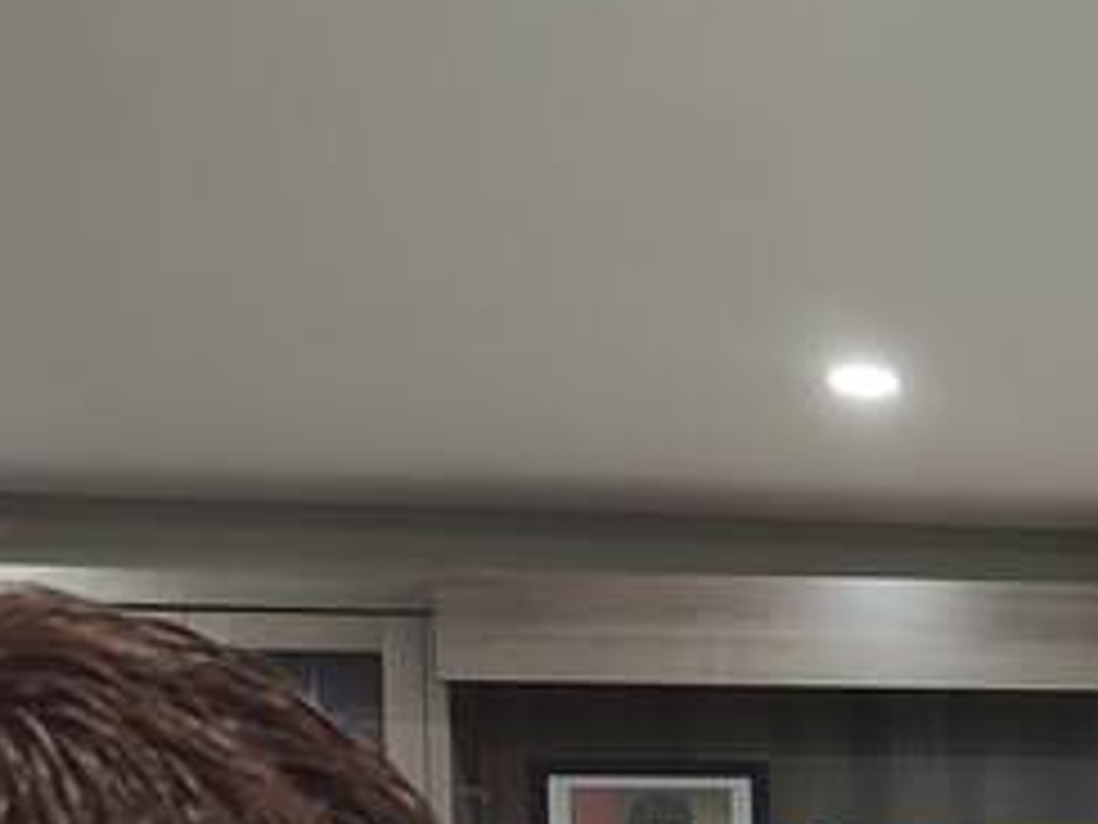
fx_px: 2696
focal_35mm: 85
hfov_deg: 20.7
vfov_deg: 16.0
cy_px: 1204
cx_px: 1485
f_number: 1.9
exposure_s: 1/33
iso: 178
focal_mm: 6.04
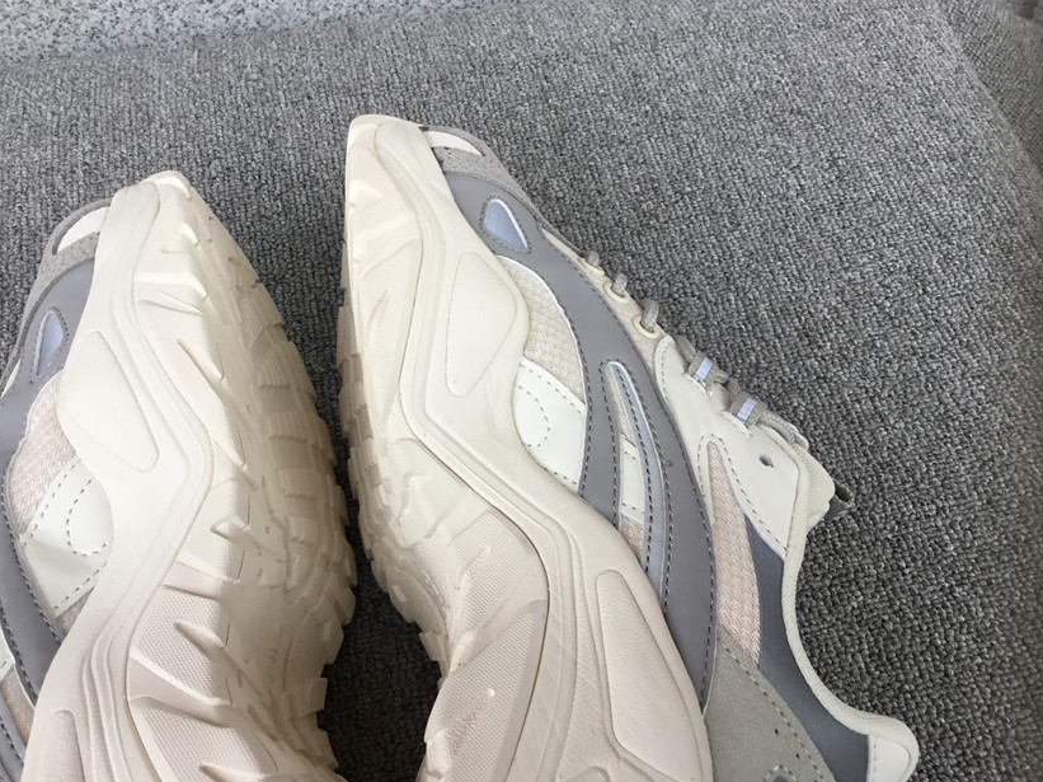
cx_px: 489
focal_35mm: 34
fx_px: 1024
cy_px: 385
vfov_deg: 41.8
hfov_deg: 53.9
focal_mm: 3.3
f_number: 2.4
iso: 25
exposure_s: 1/167
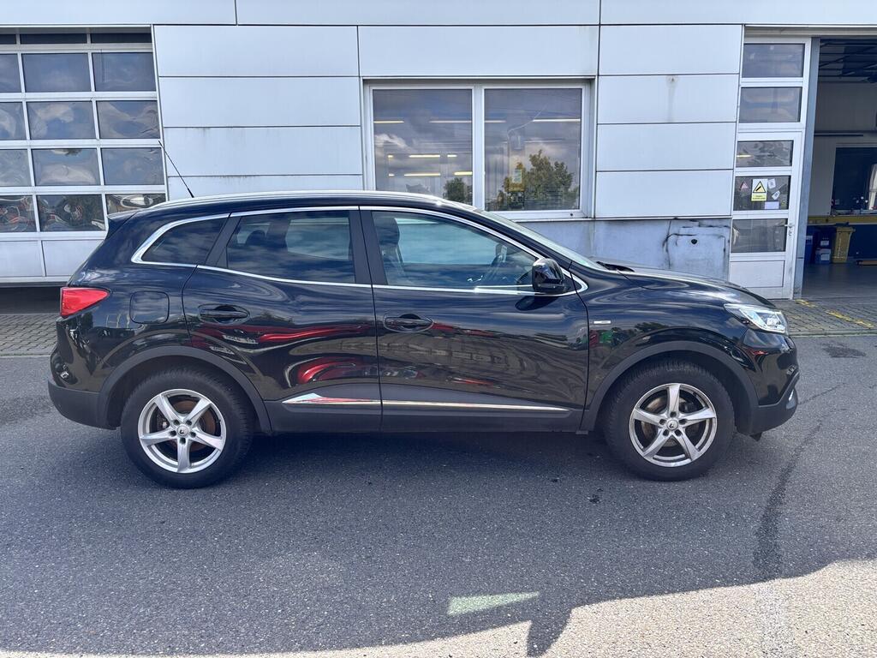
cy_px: 329
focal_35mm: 26
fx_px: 659
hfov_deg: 67.3
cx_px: 438
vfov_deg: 53.1
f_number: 1.6
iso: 50
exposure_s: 1/1037
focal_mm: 5.96
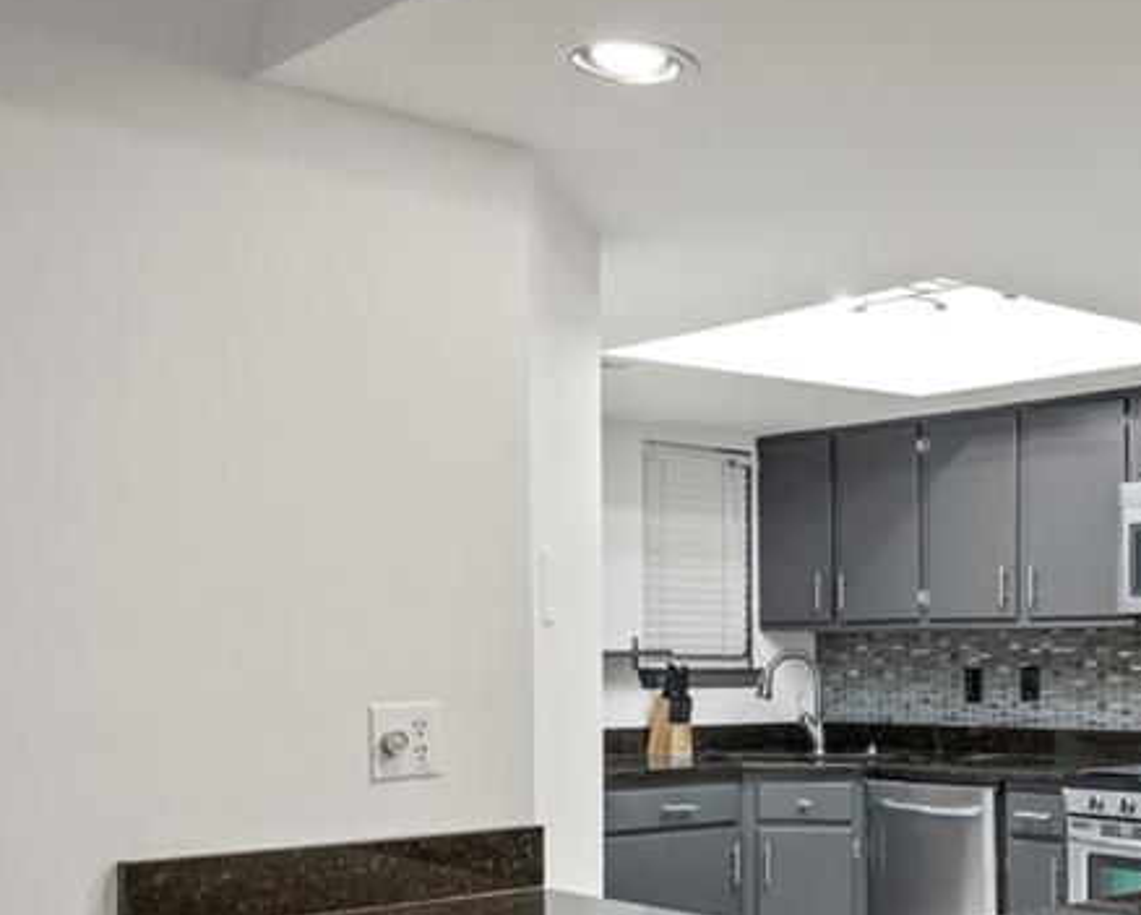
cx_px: 888
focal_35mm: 47
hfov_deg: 38.2
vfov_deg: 31.7
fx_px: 1591
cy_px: 640
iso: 400
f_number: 8
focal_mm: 21.5
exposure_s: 1/5
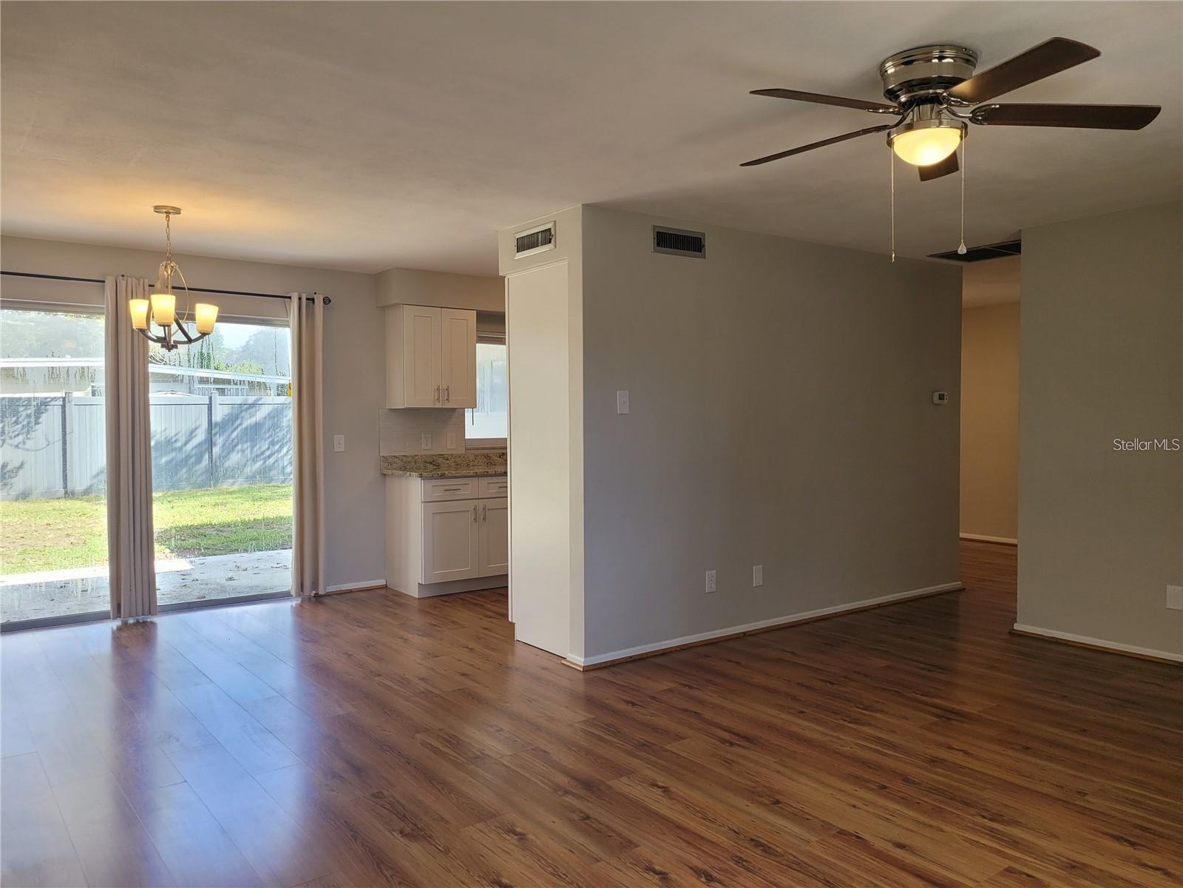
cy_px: 444
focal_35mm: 26
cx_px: 592
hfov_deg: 67.3
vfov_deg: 53.1
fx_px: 889
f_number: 1.8
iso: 40
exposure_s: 1/122
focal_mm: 5.4
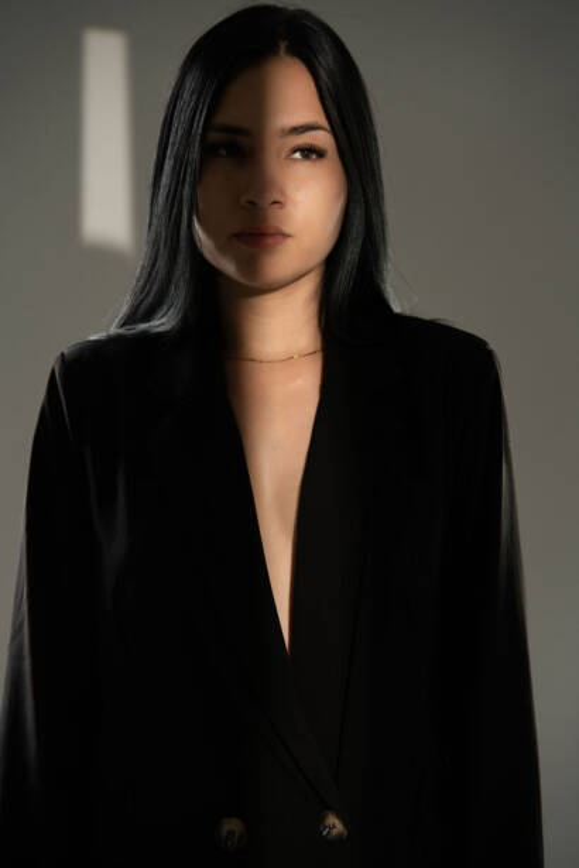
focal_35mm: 75
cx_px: 290
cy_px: 434
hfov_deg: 18.2
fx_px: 1809
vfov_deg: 27.0
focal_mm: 75
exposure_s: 1/160
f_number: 4
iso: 250
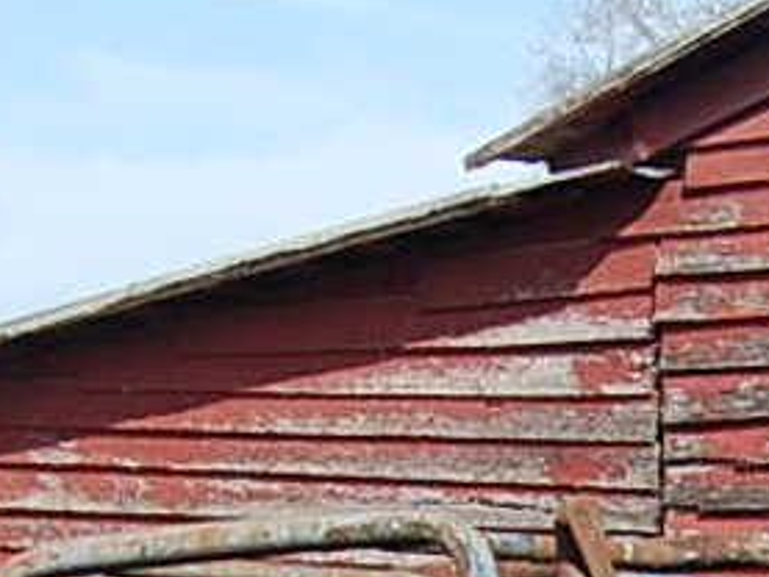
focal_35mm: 231
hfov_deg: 8.5
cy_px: 1300
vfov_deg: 6.2
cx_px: 915
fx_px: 5134
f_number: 8
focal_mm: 26
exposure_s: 1/250
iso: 200
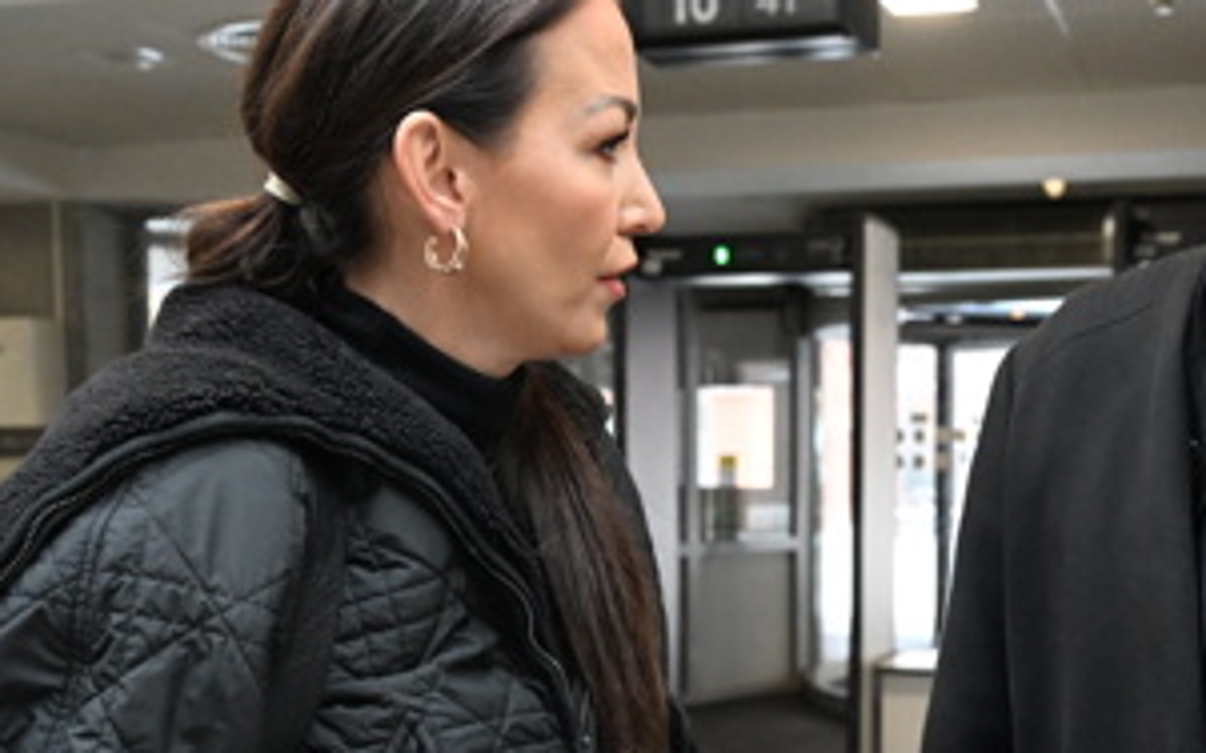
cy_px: 641
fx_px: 1840
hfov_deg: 36.1
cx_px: 737
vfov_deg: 22.7
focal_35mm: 56
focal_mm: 24
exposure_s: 1/640
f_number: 4.5
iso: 6400
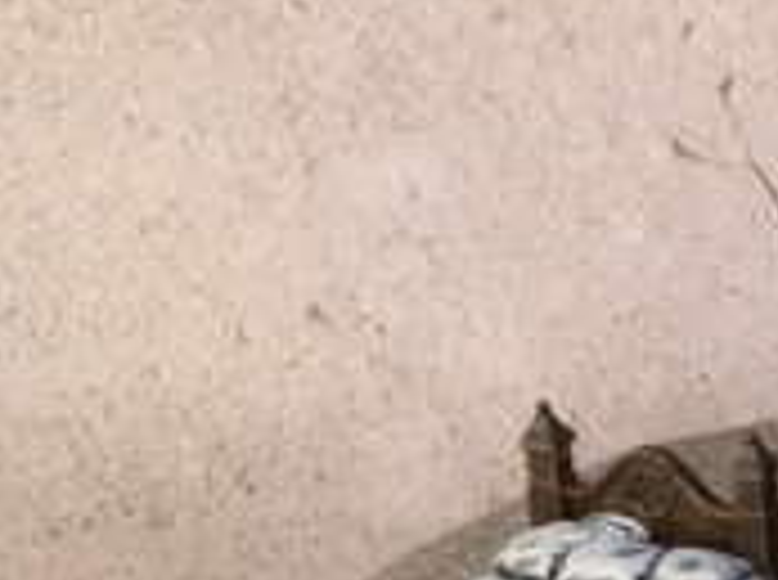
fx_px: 1951
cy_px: 522
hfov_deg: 19.6
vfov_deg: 16.7
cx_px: 1165
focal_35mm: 87
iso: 400
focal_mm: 5
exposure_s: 1/125
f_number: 3.1
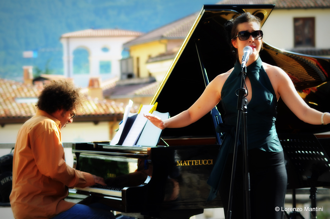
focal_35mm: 158
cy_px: 110
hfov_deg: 13.1
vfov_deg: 8.7
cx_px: 165
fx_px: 1441
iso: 200
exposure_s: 1/320
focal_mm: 105
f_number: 6.3
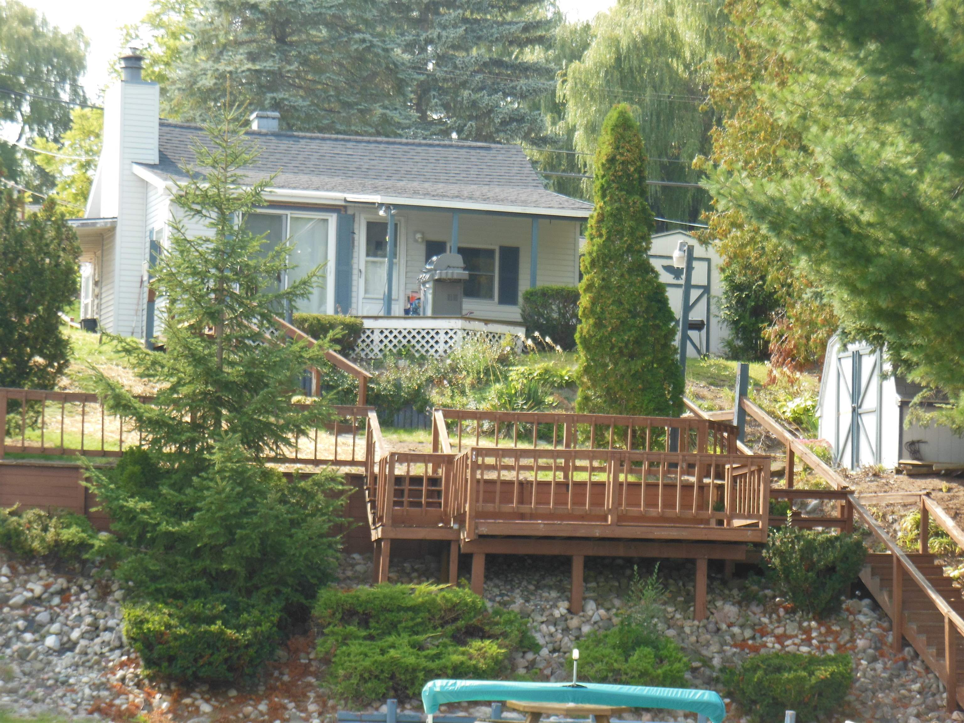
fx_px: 3537
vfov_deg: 11.7
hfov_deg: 15.5
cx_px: 482
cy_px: 362
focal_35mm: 127
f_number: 5
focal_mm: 22.6
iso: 125
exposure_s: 1/160
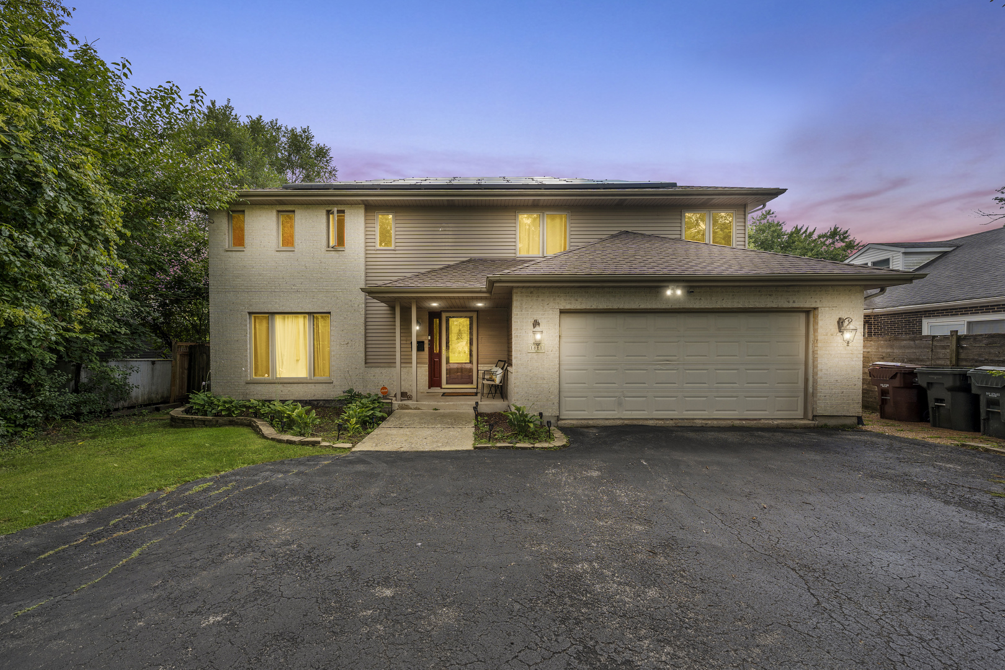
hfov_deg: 112.6
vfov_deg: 90.0
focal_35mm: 12
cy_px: 335
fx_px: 335
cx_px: 502
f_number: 4.5
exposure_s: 1/160
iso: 100
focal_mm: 12
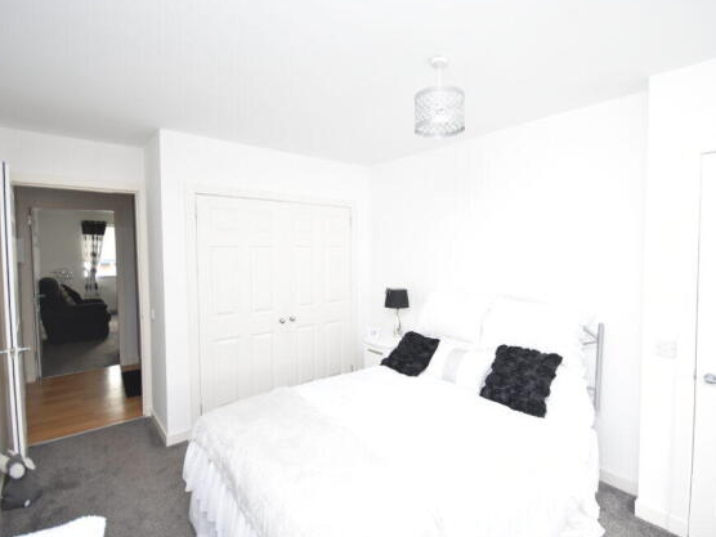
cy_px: 265
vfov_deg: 74.7
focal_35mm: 17
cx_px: 382
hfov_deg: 90.9
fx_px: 352
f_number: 4
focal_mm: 10
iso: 720
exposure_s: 1/60
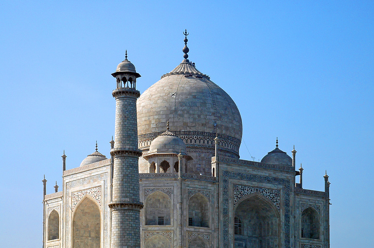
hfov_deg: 19.3
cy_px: 123
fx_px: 1100
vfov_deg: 12.9
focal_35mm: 106
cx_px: 186
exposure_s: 1/500
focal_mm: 70
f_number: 11
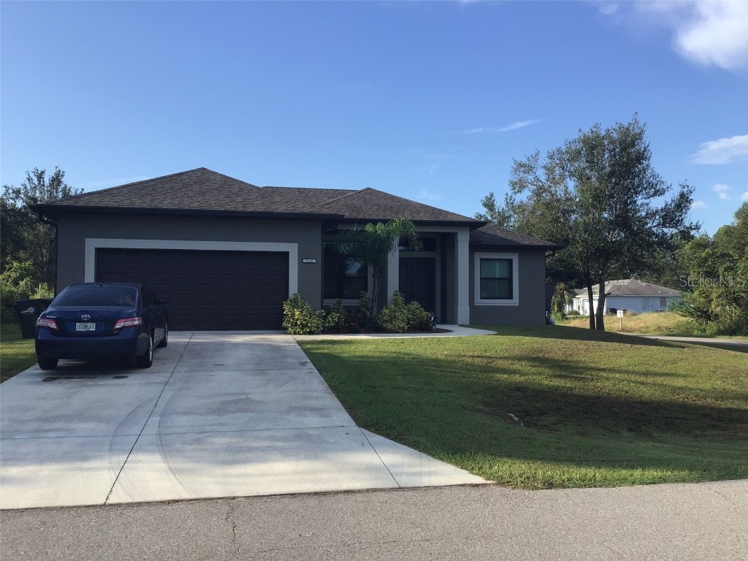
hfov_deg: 58.4
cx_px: 374
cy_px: 280
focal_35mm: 31
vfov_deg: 45.4
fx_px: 670
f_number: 2.4
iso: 25
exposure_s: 1/762
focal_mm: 3.3
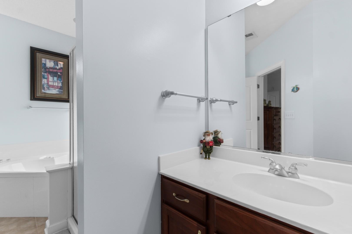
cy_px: 117
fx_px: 147
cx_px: 176
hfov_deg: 100.4
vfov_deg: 77.3
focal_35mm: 15
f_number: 4.5
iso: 100
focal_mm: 10
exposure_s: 1/10
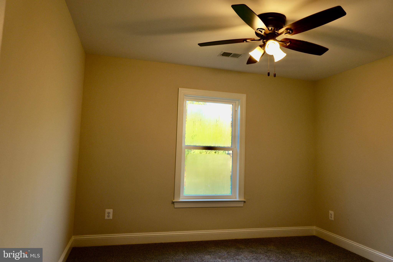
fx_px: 262
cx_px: 196
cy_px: 131
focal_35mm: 24
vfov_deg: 53.1
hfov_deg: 73.7
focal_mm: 24
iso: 640
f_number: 8
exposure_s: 1/60
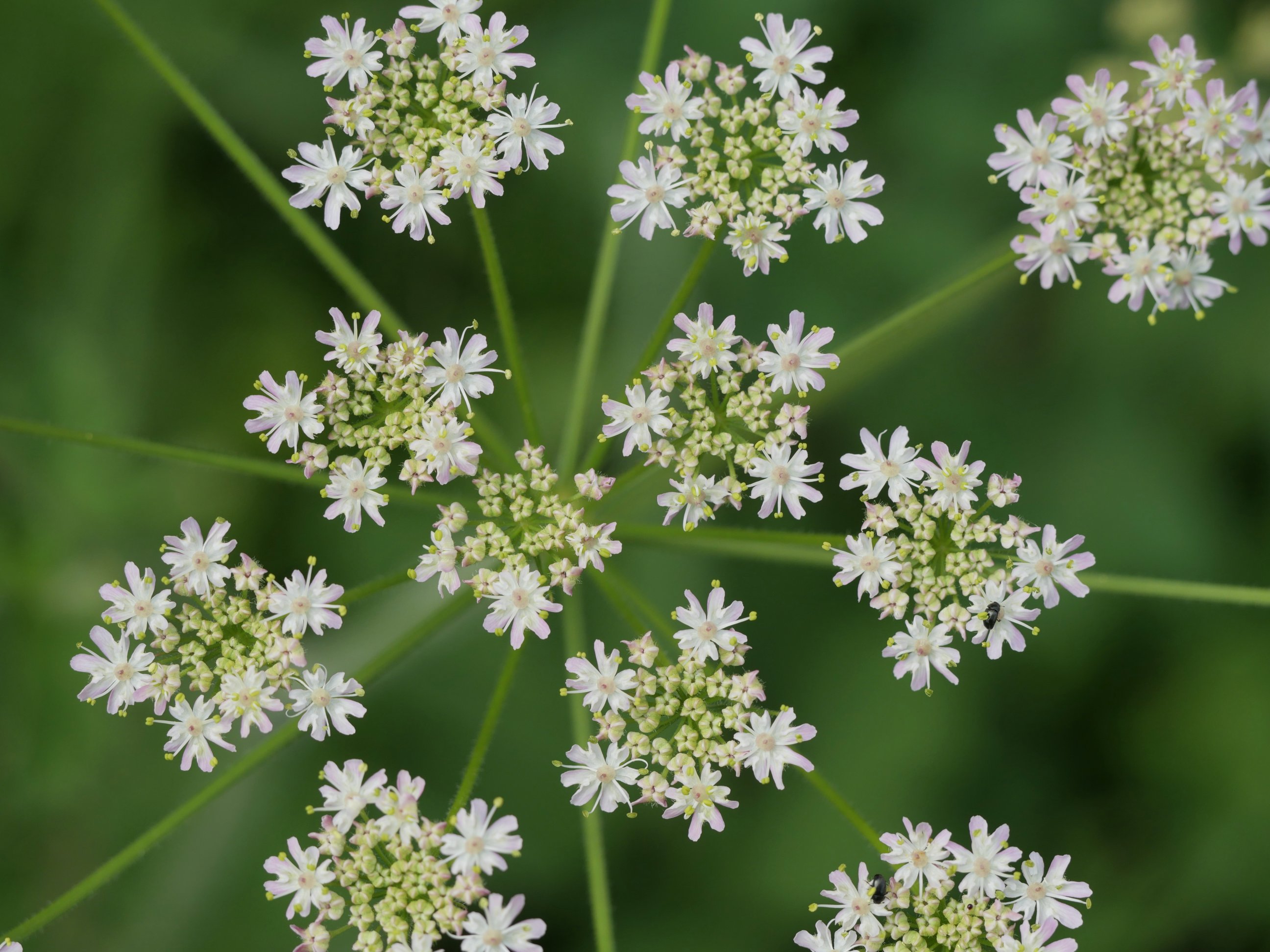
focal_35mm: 120
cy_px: 476
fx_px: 4403
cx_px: 635
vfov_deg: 12.3
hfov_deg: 16.4
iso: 200
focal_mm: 60
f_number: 4
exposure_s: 1/500
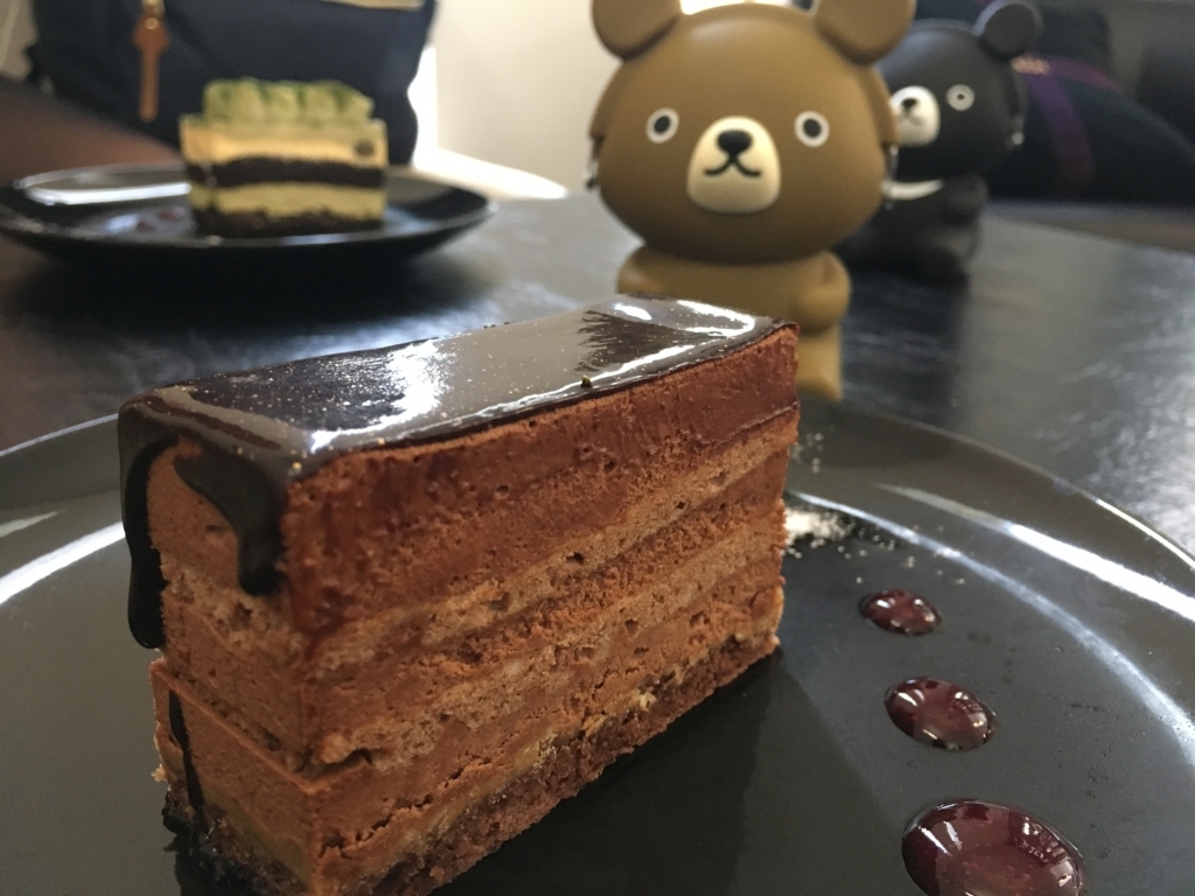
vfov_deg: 48.2
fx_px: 1001
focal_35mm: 29
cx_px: 598
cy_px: 448
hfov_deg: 61.7
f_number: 2.2
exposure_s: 1/30
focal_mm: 4.15
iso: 250
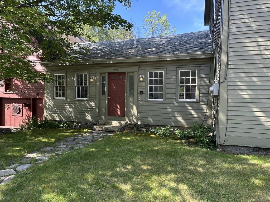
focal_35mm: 24
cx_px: 135
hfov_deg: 71.6
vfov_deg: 56.8
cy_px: 101
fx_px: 187
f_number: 1.78
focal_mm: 6.86
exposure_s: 1/431
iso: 80
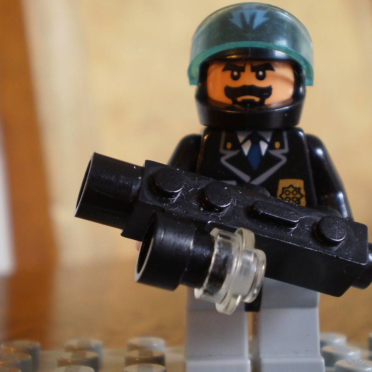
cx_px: 232
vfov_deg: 26.1
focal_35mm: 66
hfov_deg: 26.0
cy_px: 181
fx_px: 802
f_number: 3.5
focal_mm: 7.4
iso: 125
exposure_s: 1/6
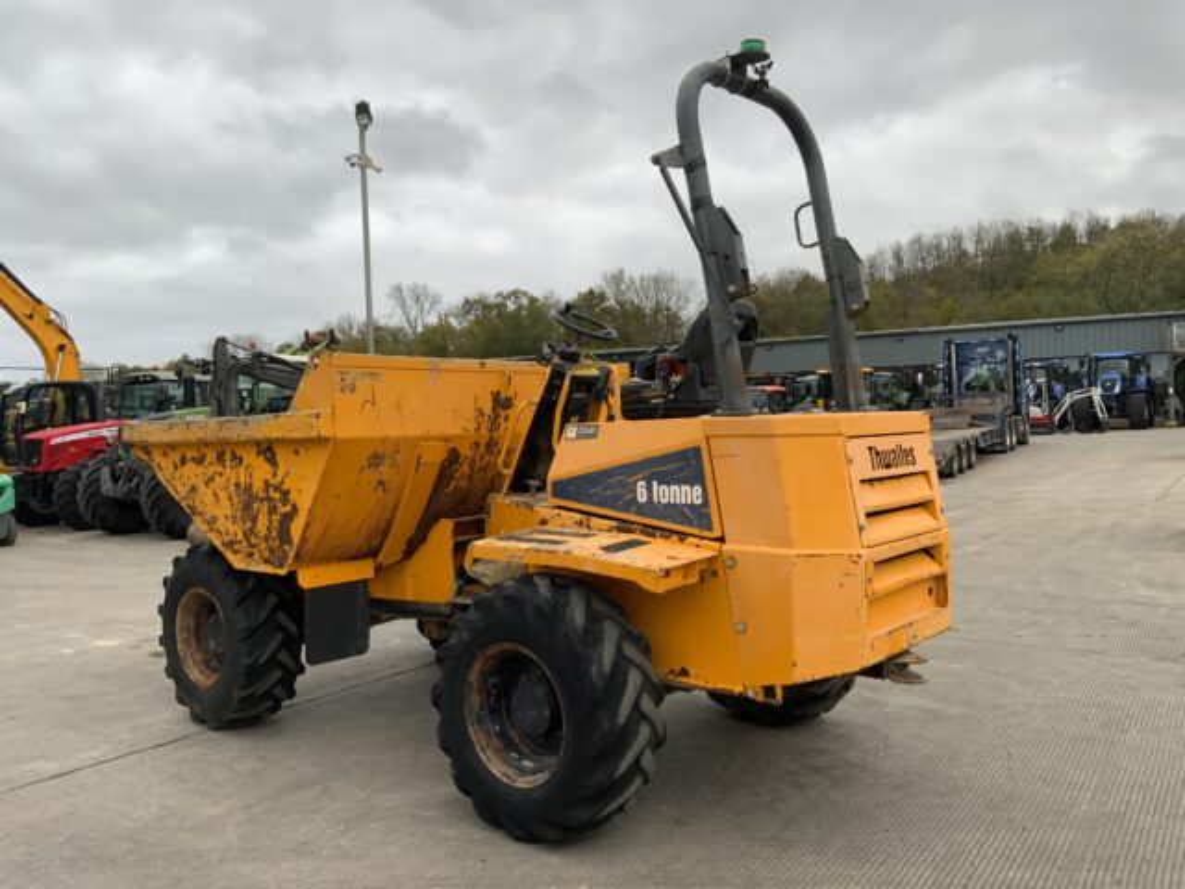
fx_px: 993
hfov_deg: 61.7
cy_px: 444
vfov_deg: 48.2
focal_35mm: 29
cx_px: 592
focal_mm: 3
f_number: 1.8
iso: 16
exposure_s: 1/223
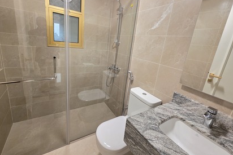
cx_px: 116
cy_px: 71
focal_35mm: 15
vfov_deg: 77.2
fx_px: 97
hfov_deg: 100.4
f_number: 1.9
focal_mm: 2.2
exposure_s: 1/50
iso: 320
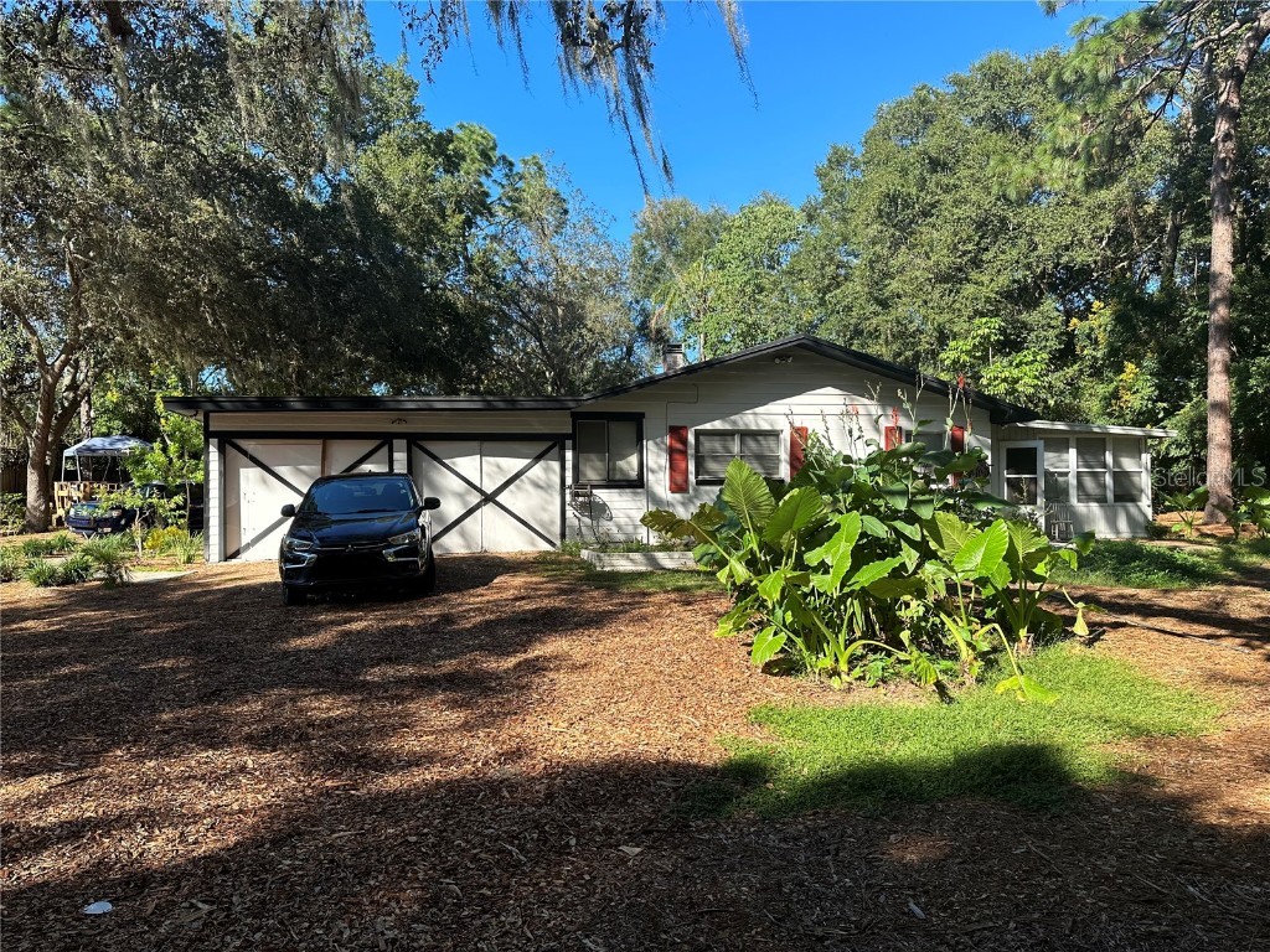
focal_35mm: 24
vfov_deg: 56.8
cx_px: 635
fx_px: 881
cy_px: 476
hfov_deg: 71.6
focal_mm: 6.86
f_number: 1.78
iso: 80
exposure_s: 1/1433
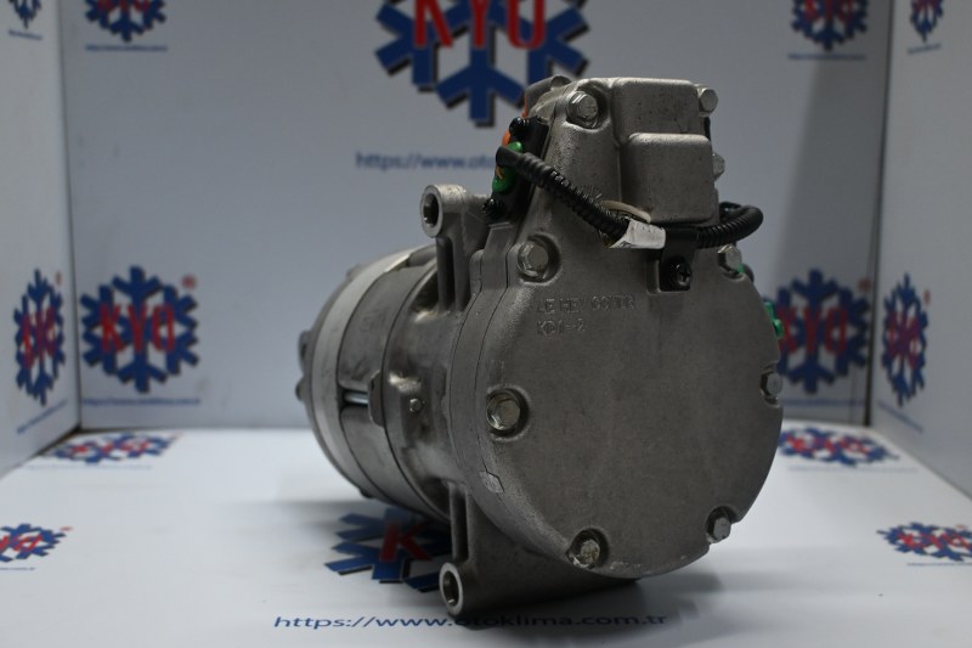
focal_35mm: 41
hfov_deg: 47.2
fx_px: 1113
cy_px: 324
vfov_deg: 32.4
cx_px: 486
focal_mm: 27.5
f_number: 4.5
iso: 900
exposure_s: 1/125
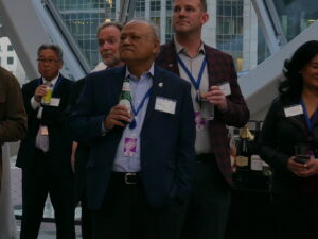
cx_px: -45
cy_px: -6
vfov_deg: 11.1
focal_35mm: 132
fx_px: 1213
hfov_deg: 14.5
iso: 250
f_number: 5.3
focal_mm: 25
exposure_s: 1/60
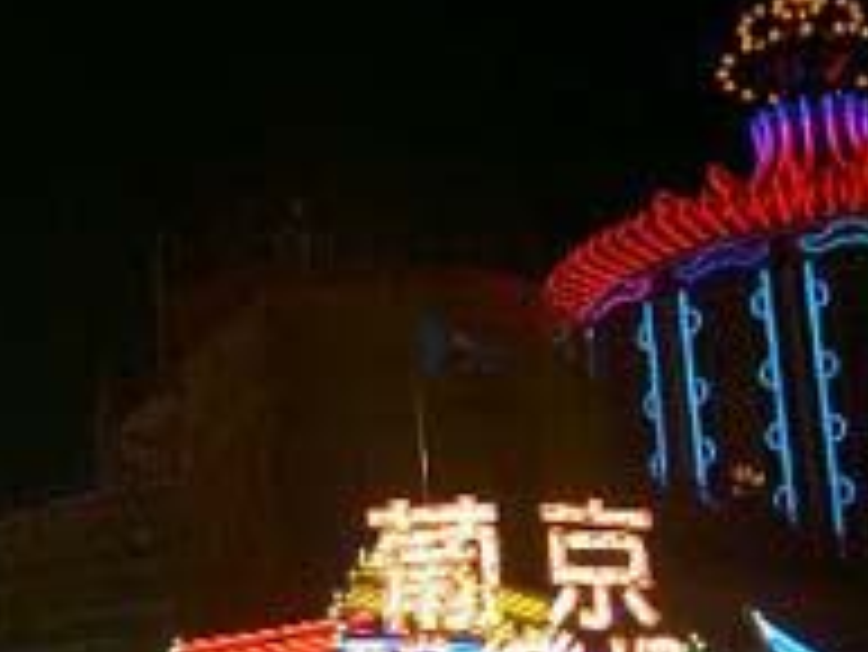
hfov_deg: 19.2
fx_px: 2534
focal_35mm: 101
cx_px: 166
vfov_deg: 14.6
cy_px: 429
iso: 100
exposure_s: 1/33
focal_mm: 8
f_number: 2.8
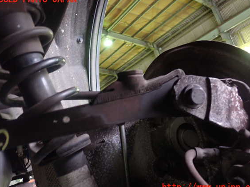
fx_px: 231
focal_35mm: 32
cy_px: 94
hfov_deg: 56.8
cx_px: 129
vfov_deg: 44.1
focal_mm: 5.4
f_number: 2.3
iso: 800
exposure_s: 1/13
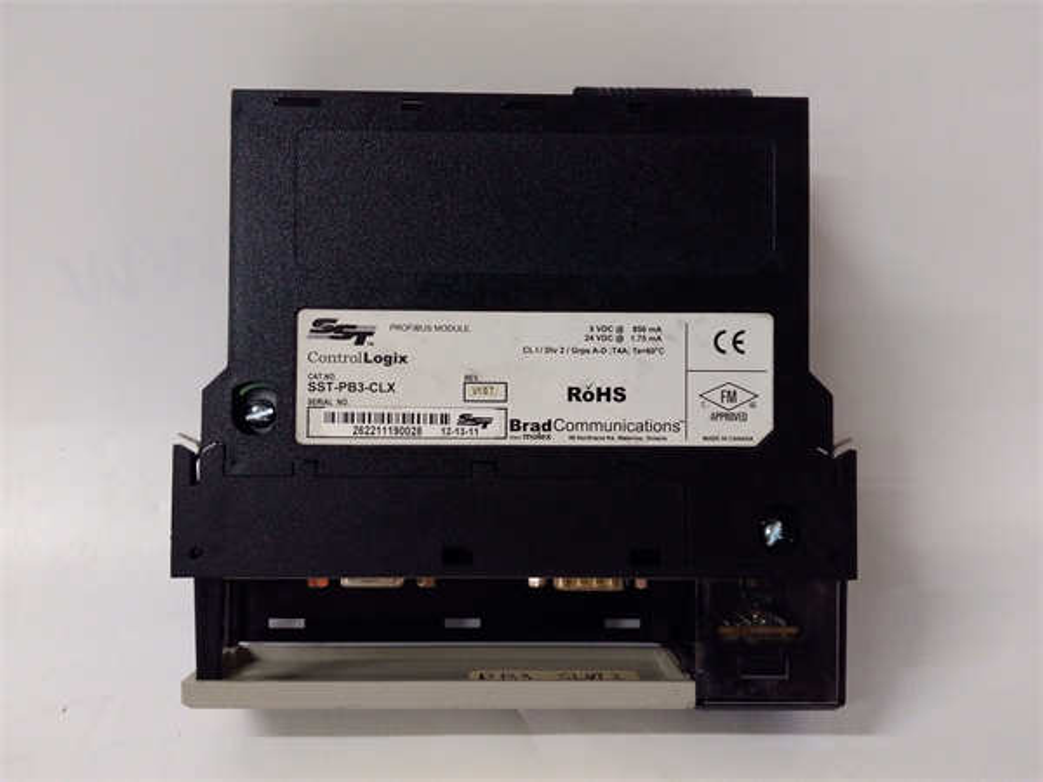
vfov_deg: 51.4
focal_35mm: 27
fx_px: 814
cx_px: 522
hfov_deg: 65.3
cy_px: 391
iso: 419
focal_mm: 3.79
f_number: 2
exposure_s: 1/33
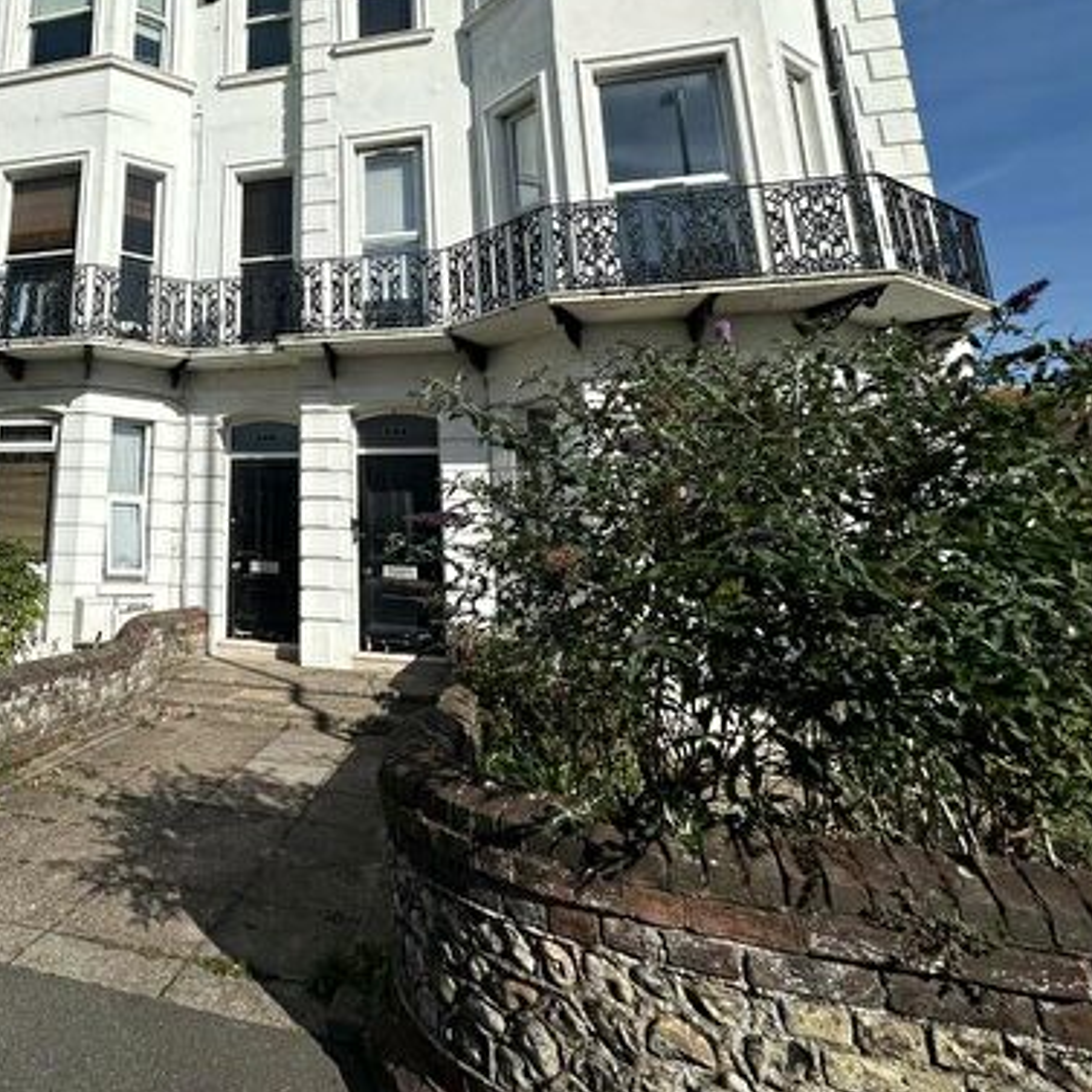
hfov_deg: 60.8
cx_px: 191
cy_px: 349
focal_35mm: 23
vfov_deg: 65.2
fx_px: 821
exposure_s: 1/6494
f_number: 2.2
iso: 50
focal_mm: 2.22
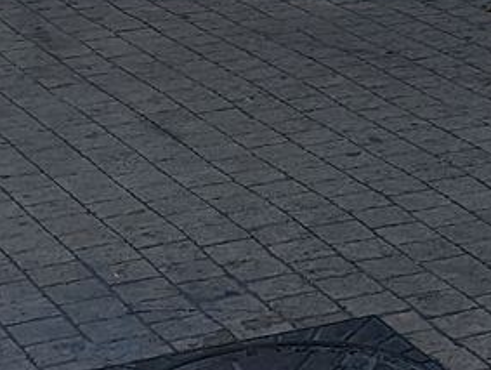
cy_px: -764
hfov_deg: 11.8
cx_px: 621
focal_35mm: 163
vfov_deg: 7.8
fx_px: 2315
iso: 45
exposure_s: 1/2058
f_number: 1.85
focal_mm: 6.81
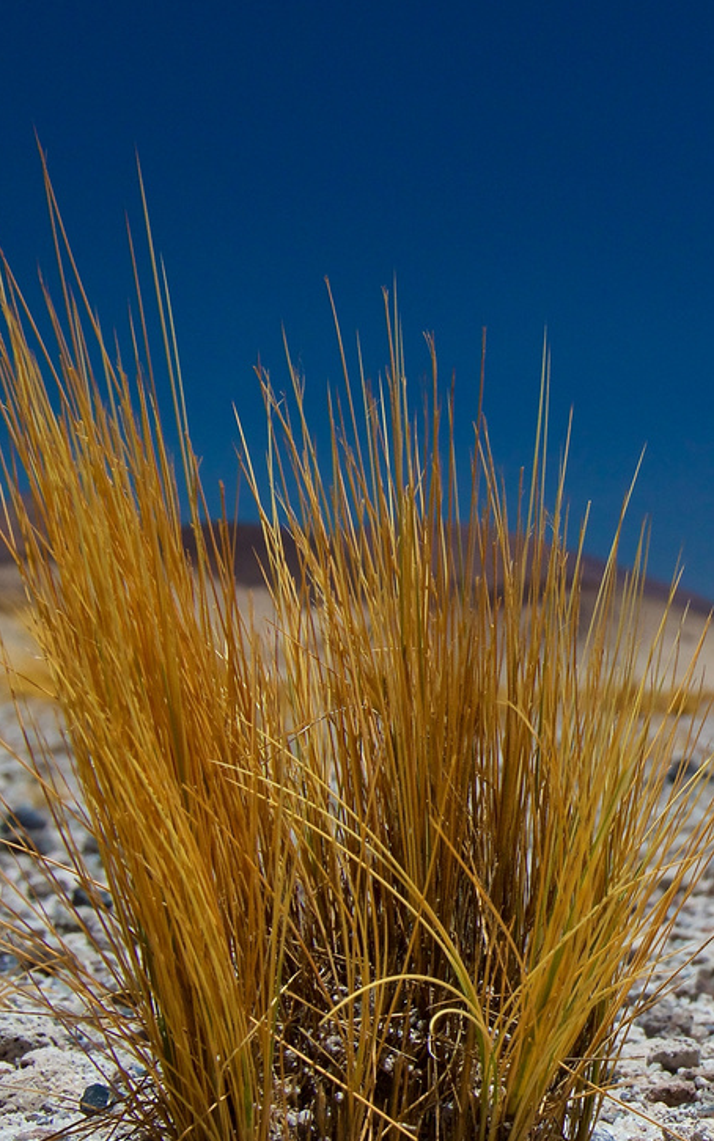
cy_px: 668
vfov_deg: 21.2
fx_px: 3050
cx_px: 815
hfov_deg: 13.1
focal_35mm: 98
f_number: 10
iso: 400
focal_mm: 29
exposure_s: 1/400
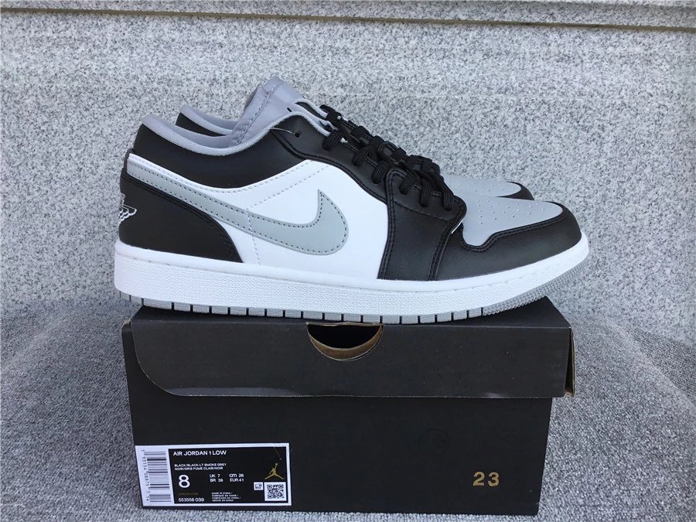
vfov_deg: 45.4
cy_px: 261
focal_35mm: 31
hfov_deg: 58.4
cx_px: 348
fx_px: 623
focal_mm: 3.3
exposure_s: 1/388
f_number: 2.4
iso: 25
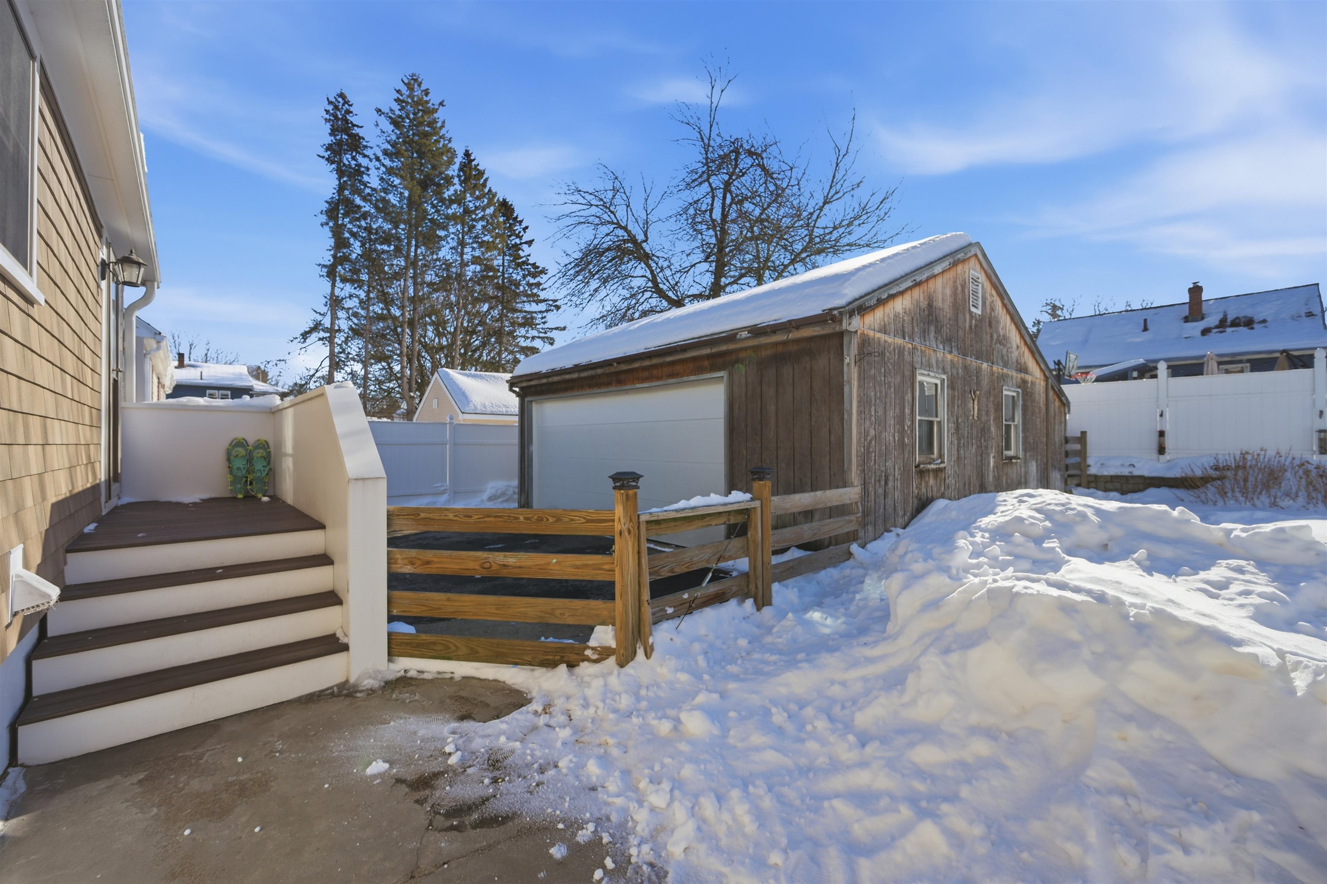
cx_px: 664
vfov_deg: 81.2
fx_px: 516
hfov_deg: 104.3
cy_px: 442
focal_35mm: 14
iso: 250
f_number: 4.5
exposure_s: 1/5000
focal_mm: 14
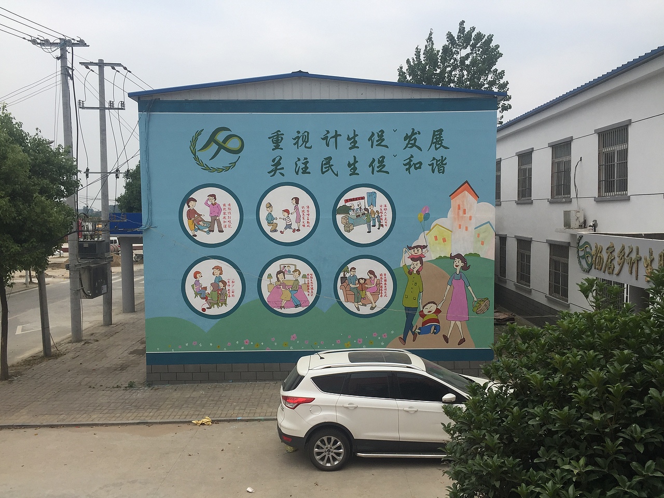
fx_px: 556
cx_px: 332
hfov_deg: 61.7
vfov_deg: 48.2
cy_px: 249
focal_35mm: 29
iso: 32
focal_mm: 4.15
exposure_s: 1/1041
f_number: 2.2
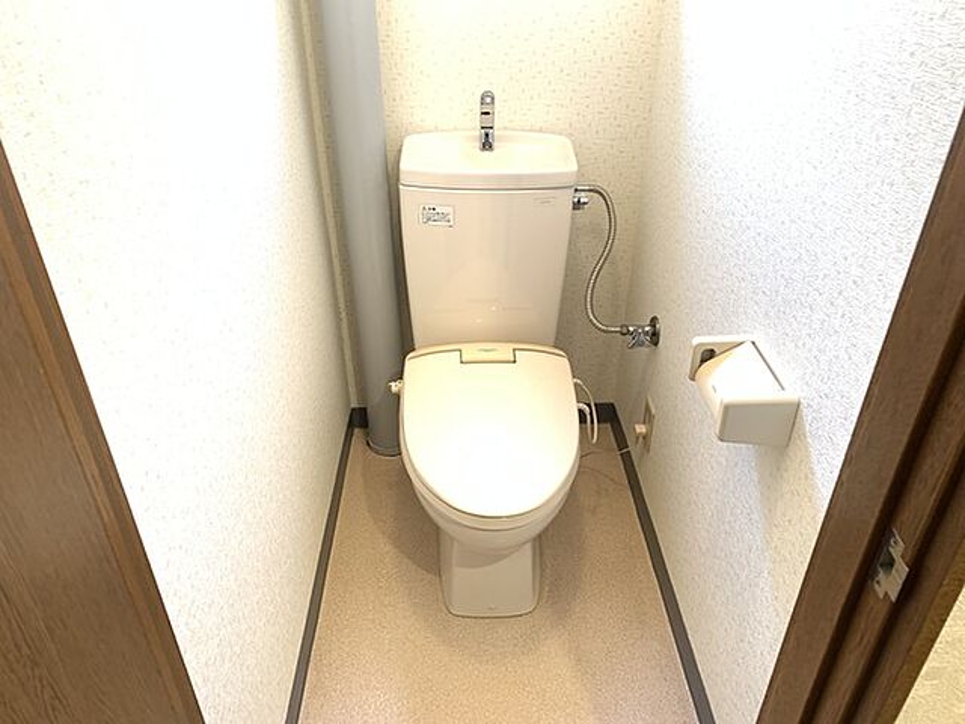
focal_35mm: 26
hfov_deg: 67.3
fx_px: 725
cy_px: 362
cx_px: 482
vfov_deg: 53.1
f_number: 1.8
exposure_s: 1/50
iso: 160
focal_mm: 4.25
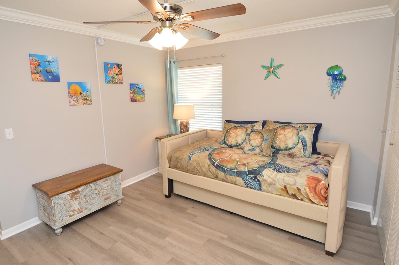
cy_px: 132
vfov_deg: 64.4
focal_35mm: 19
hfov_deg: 86.9
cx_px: 191
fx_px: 210
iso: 640
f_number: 4
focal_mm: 12
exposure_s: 1/60
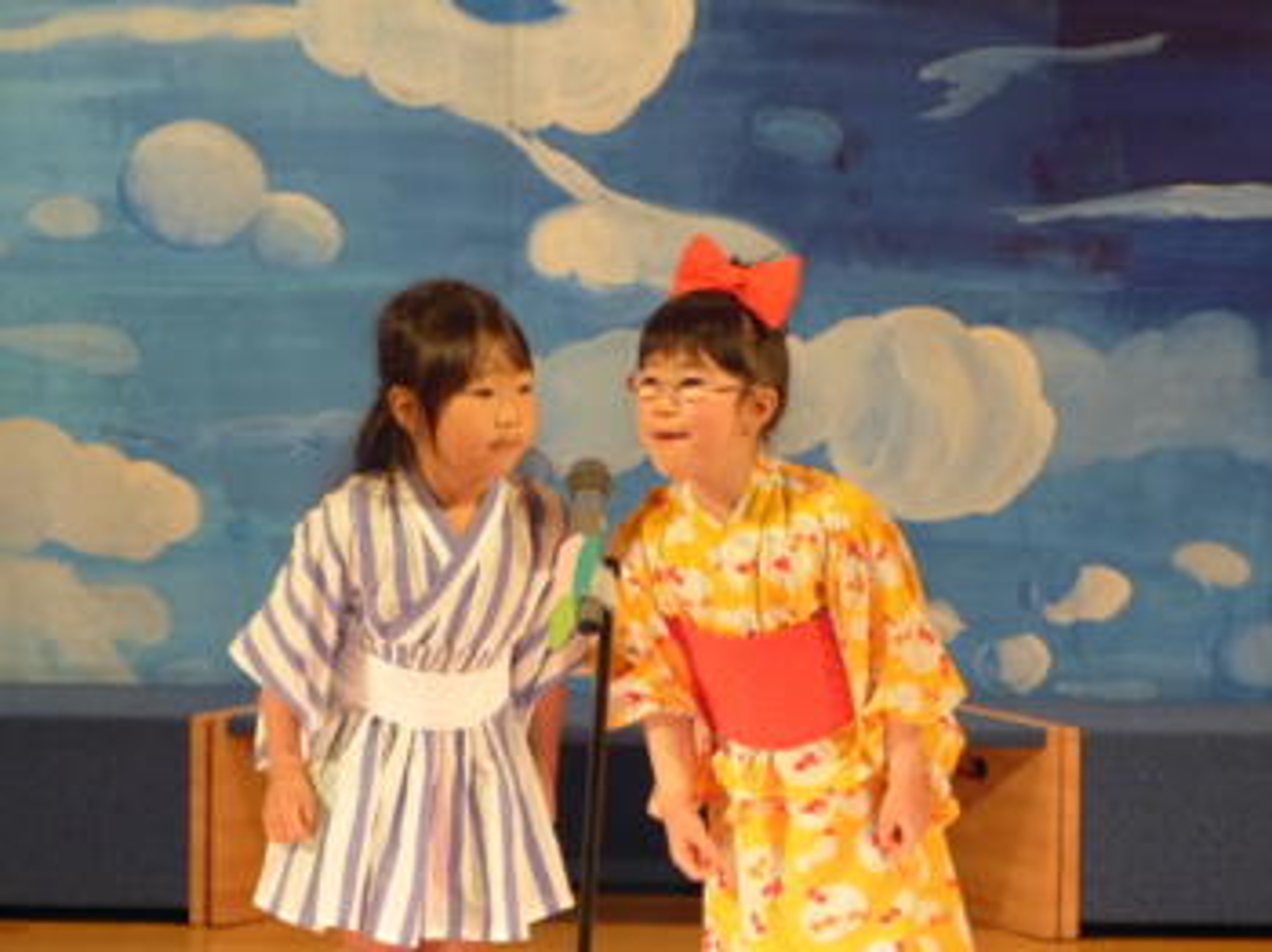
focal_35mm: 216
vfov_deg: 6.9
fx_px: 7932
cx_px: 636
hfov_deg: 9.2
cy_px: 476
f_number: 3.8
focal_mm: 35.3
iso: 800
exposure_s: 1/100
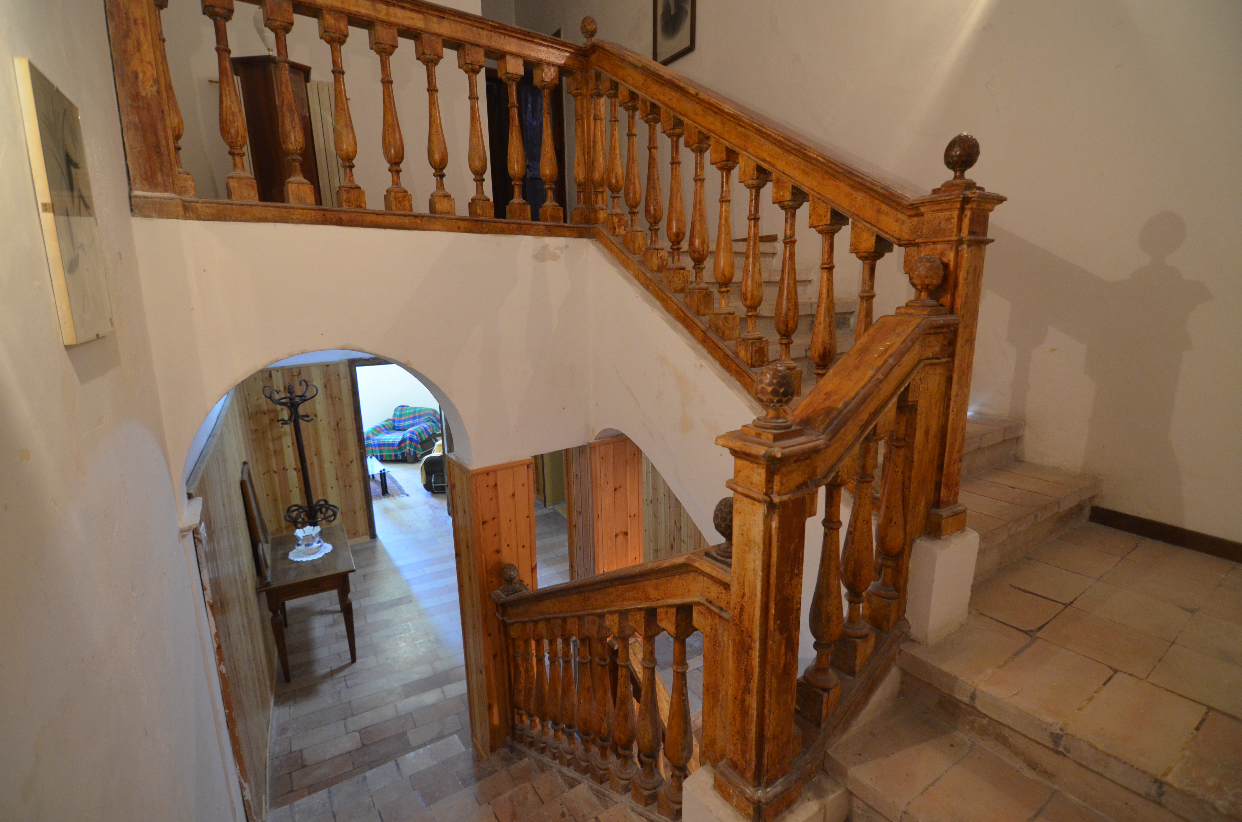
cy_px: 411
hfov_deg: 95.1
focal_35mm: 16
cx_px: 621
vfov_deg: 71.8
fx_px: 568
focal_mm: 11
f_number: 2.8
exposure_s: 1/30
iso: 1800
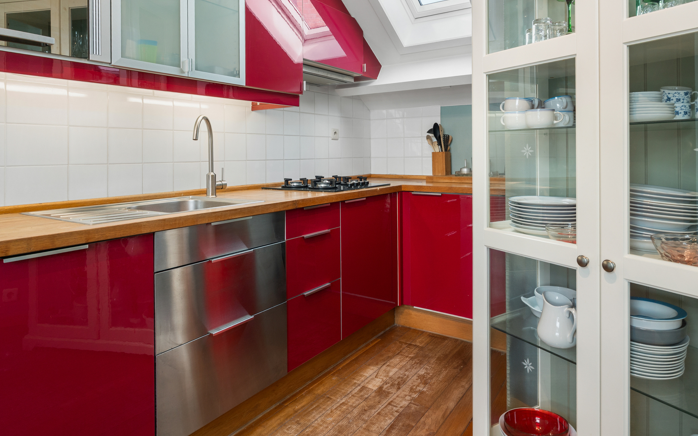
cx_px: 357
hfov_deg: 77.2
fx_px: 437
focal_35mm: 23
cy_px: 146
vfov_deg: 52.0
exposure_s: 1/2.5
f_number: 11
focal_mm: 16
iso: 200
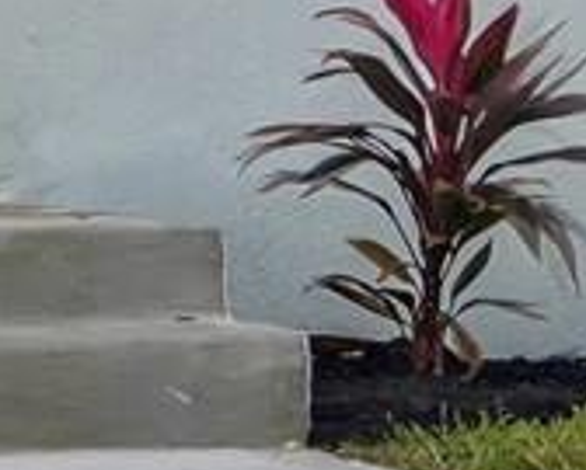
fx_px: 7123
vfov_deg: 3.8
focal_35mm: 410
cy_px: -183
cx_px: -628
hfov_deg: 4.6
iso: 160
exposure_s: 1/8000
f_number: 4
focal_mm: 31
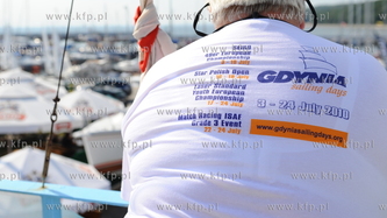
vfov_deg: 26.8
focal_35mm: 44
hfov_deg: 46.2
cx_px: 163
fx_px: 451
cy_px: 64
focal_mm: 35
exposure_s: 1/1600
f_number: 4.5
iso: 200
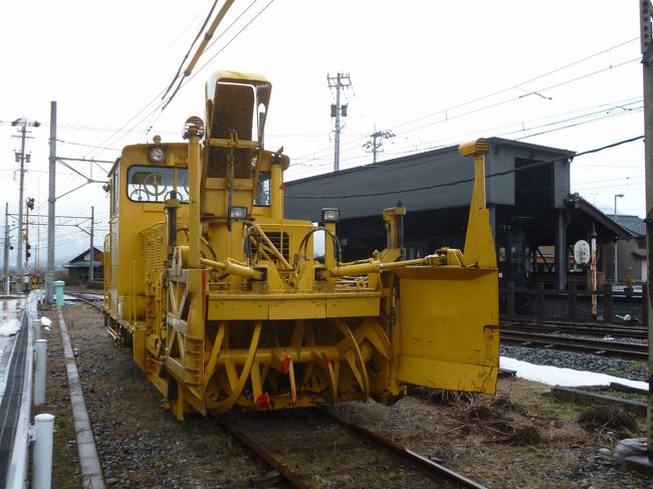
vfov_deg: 39.6
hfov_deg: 51.4
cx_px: 326
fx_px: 679
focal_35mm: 36
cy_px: 244
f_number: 3.1
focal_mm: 6.4
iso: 100
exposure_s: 1/100
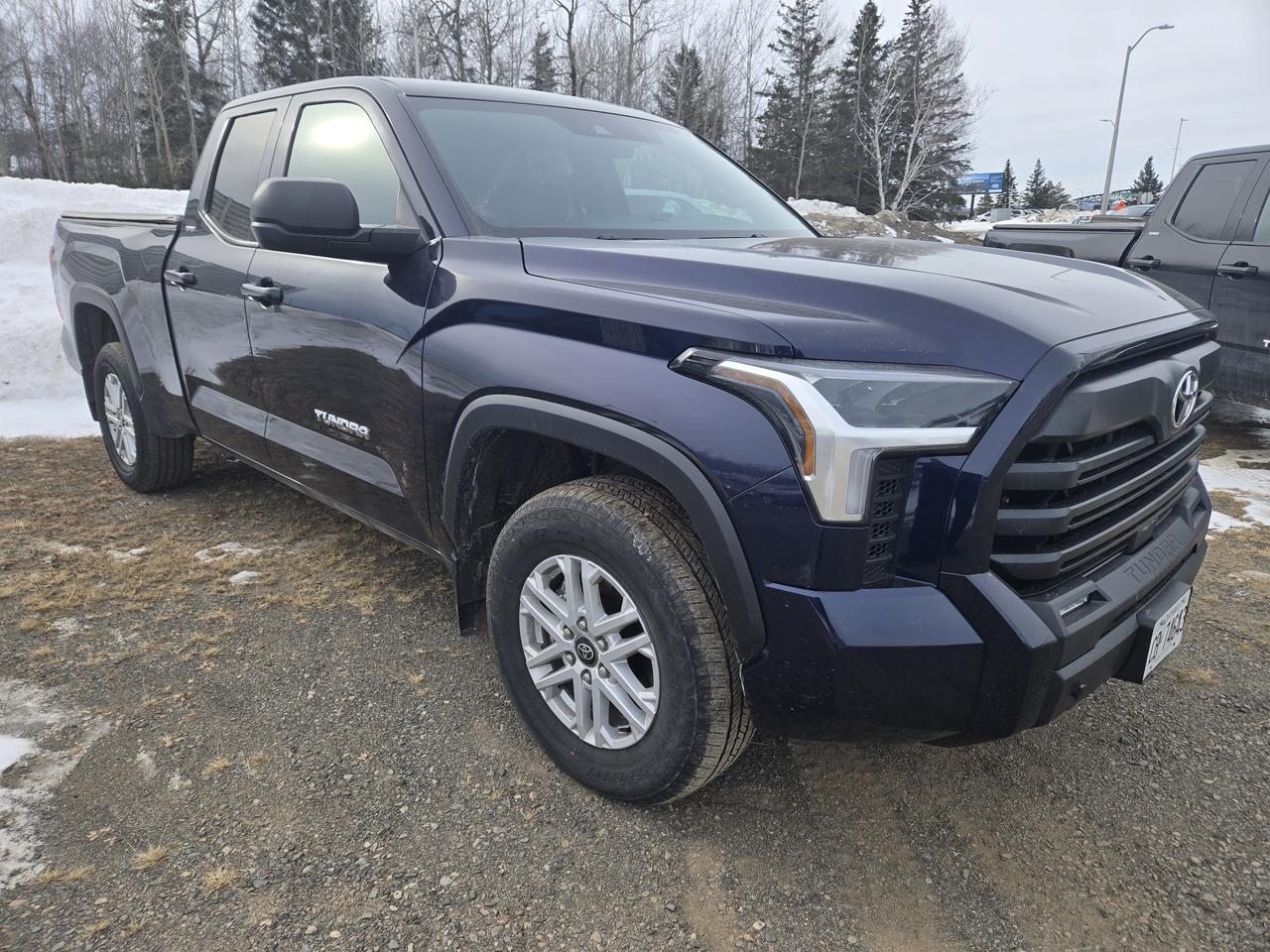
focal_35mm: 23
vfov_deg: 58.9
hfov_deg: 73.9
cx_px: 635
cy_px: 476
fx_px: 844
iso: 25
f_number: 1.8
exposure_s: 1/719
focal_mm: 5.4
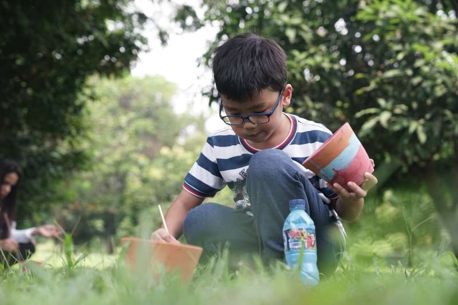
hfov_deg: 28.8
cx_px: 229
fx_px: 890
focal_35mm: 70
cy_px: 152
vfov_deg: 19.4
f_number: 4
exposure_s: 1/125
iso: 2000
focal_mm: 70
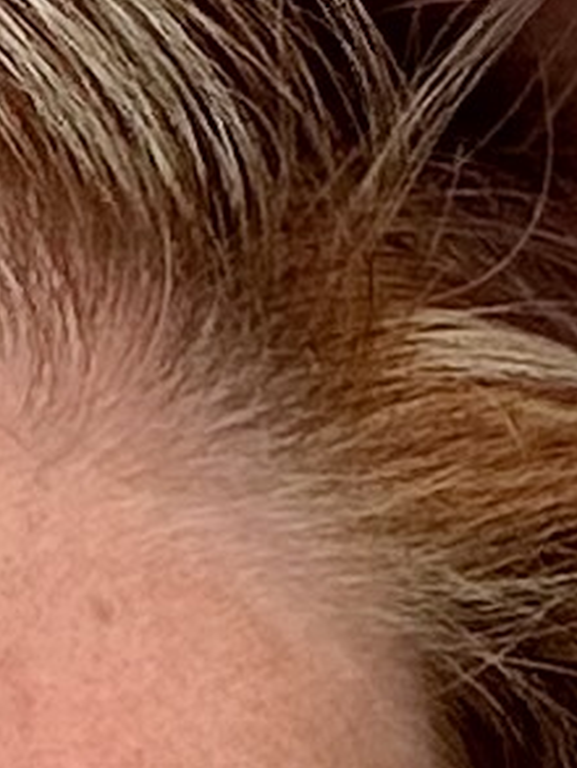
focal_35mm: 153
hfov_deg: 9.6
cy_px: -1697
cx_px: 21
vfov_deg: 9.4
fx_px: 3398
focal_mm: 2.69
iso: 25
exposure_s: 1/1348
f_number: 1.9
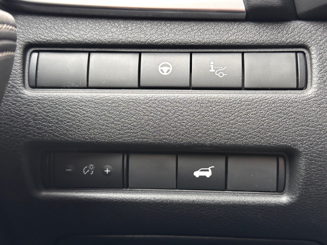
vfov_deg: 30.3
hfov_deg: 39.7
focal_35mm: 48
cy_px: 122
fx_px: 453
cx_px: 164
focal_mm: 6.86
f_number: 1.78
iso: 160
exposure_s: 1/60
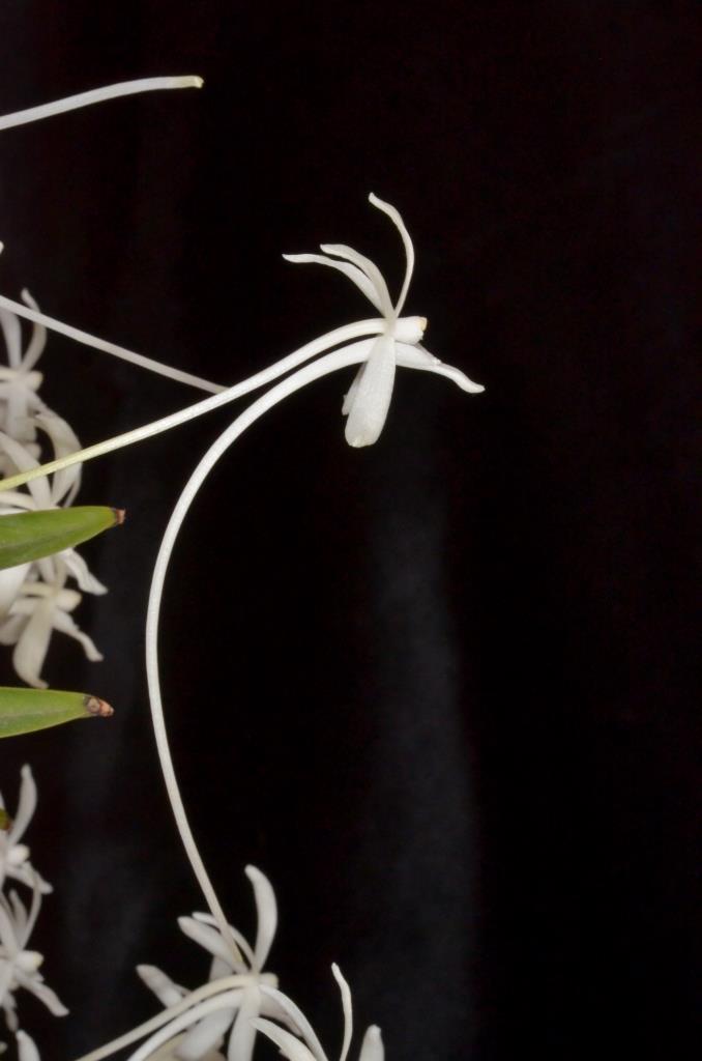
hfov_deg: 15.1
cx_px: 351
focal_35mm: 90
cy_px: 530
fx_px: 2645
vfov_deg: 22.7
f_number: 22
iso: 1600
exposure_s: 1/60
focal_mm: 60
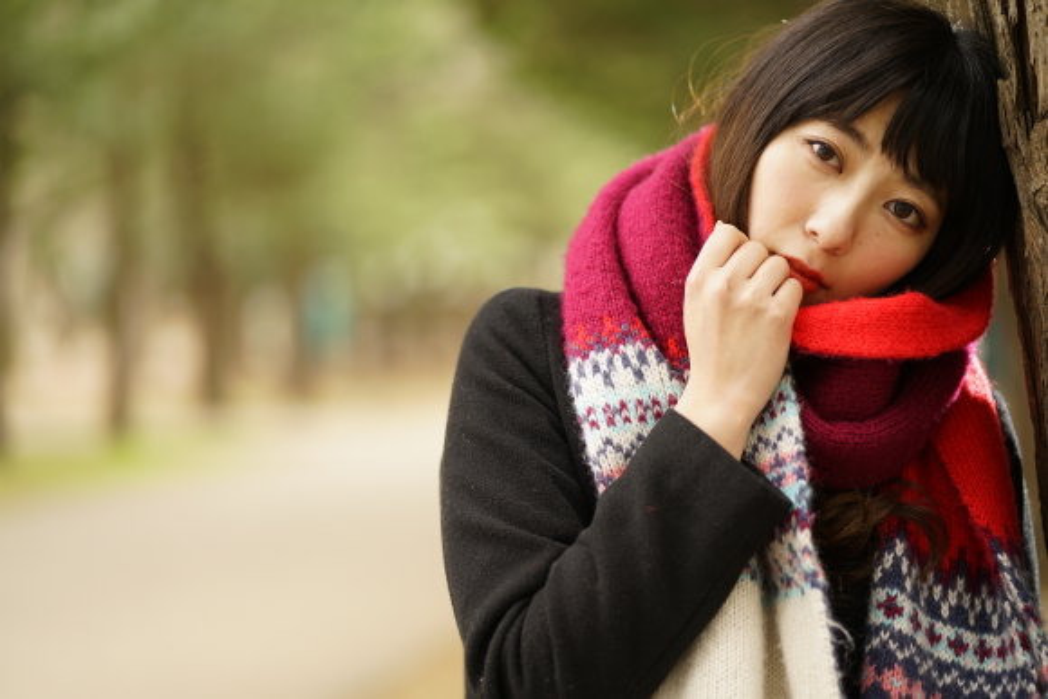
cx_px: 524
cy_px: 350
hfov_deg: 23.9
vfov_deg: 16.1
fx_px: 2475
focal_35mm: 85
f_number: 1.8
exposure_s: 1/80
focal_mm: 85
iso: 160
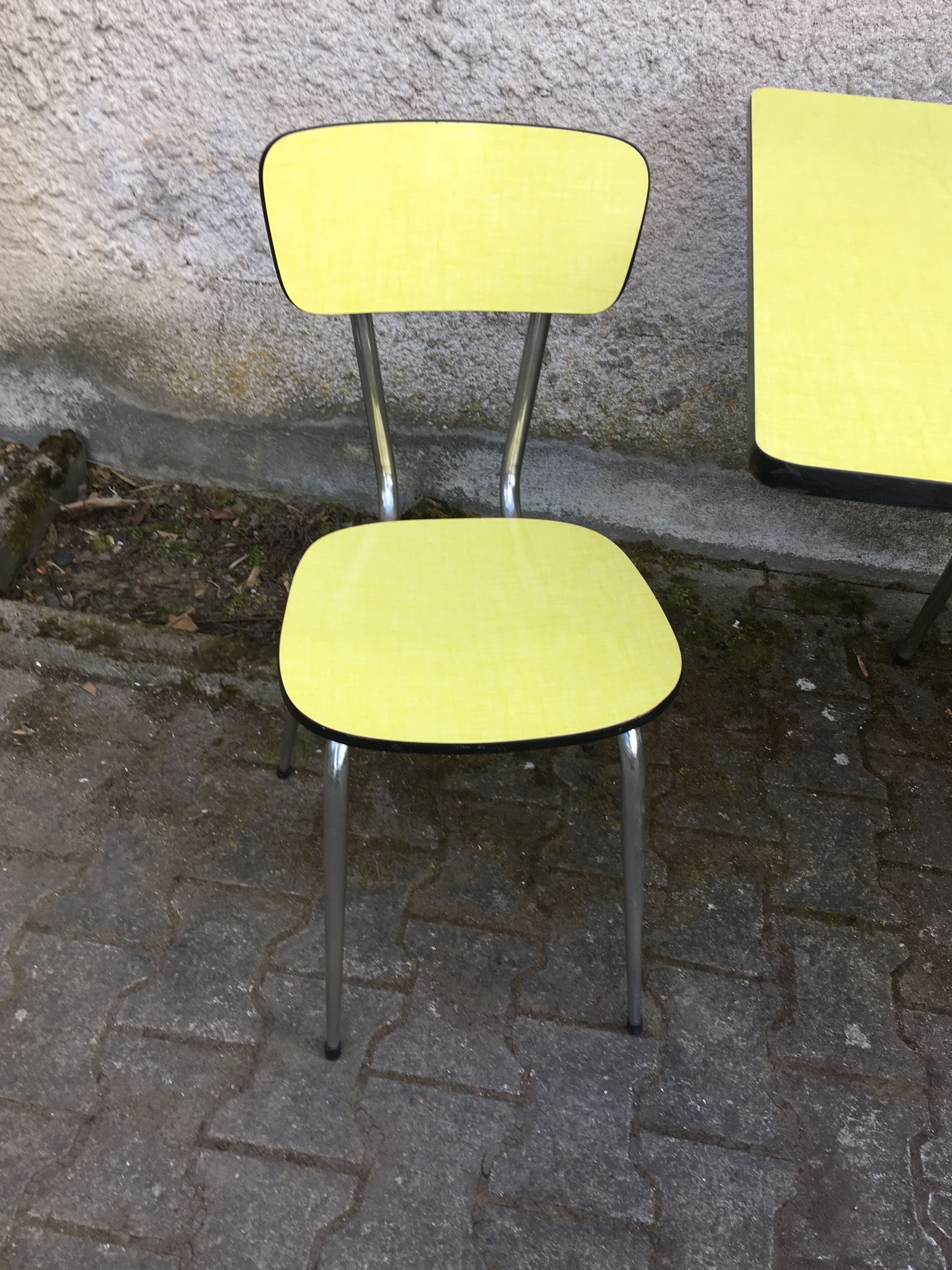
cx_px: 472
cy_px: 656
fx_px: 1137
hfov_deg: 45.4
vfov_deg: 58.3
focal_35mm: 31
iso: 32
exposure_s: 1/100
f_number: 2.2
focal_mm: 4.15
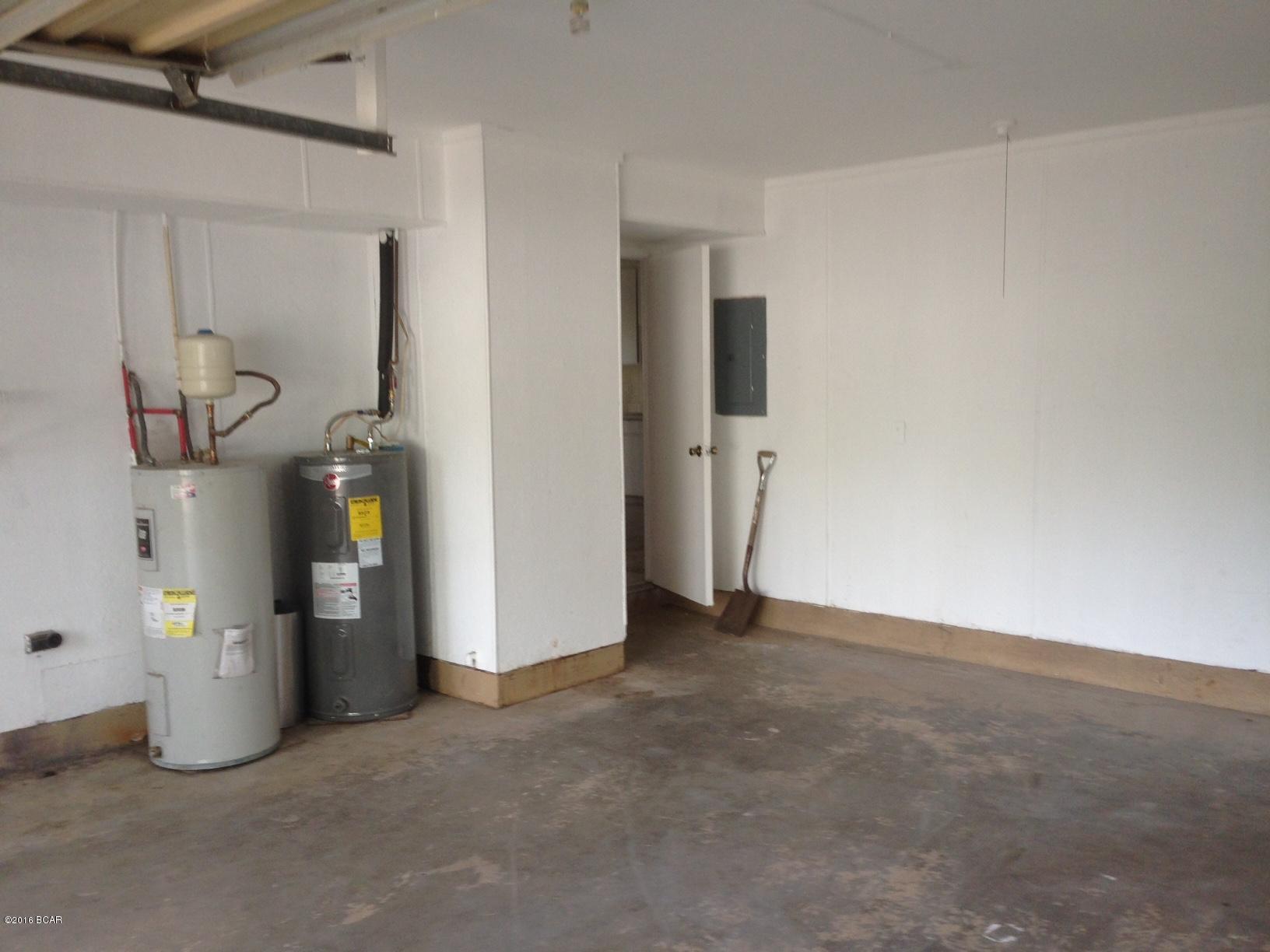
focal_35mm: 33
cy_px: 476
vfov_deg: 42.9
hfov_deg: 55.4
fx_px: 1211
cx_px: 635
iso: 64
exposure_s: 1/60
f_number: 2.4
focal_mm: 4.12
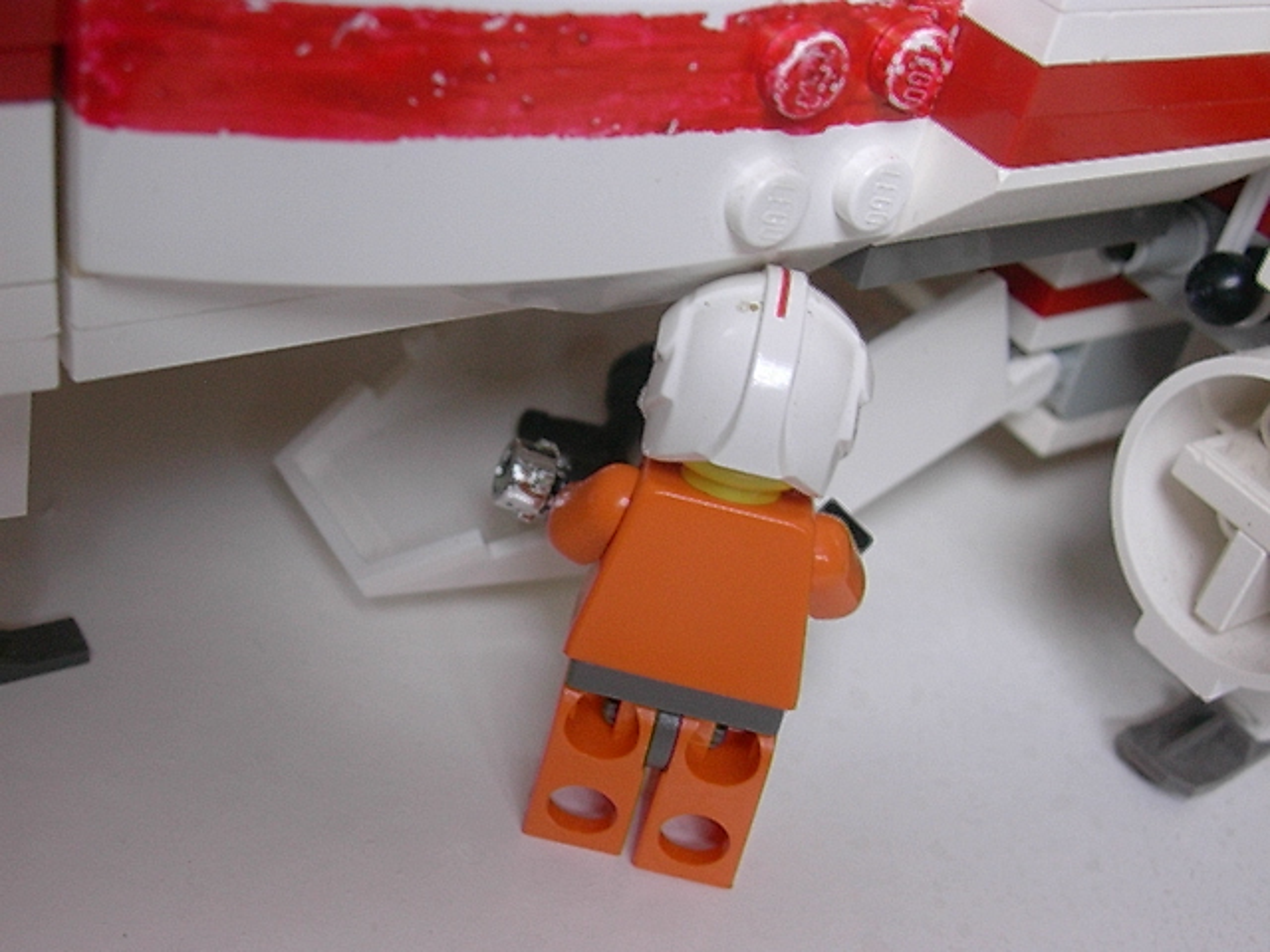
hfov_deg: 42.1
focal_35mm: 45
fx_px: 1651
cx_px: 635
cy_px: 476
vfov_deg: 32.2
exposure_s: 1/23.2
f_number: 2.9
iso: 70
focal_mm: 6.7
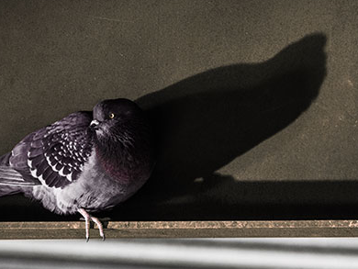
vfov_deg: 1.2
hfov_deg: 1.6
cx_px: 173
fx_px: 12749
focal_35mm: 1232
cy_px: 146
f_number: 12
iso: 5600
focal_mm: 1000
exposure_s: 1/1000
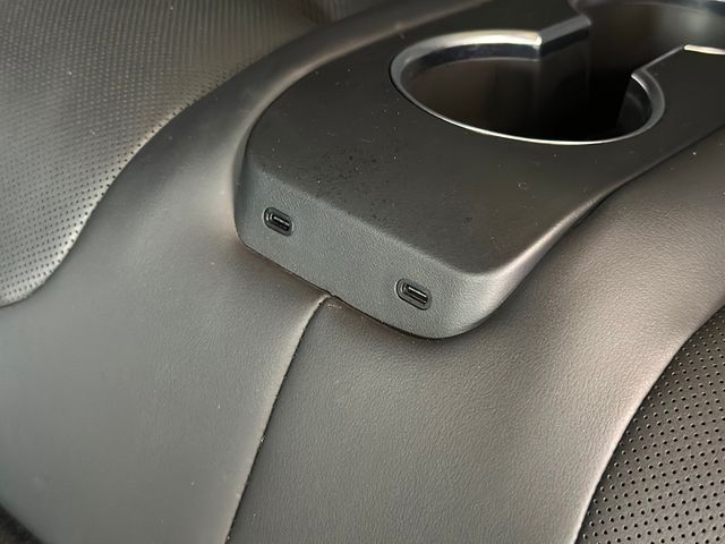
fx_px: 1005
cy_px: 272
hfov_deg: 39.7
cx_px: 362
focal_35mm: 48
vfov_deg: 30.3
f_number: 1.78
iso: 1000
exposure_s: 1/30
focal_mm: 6.86
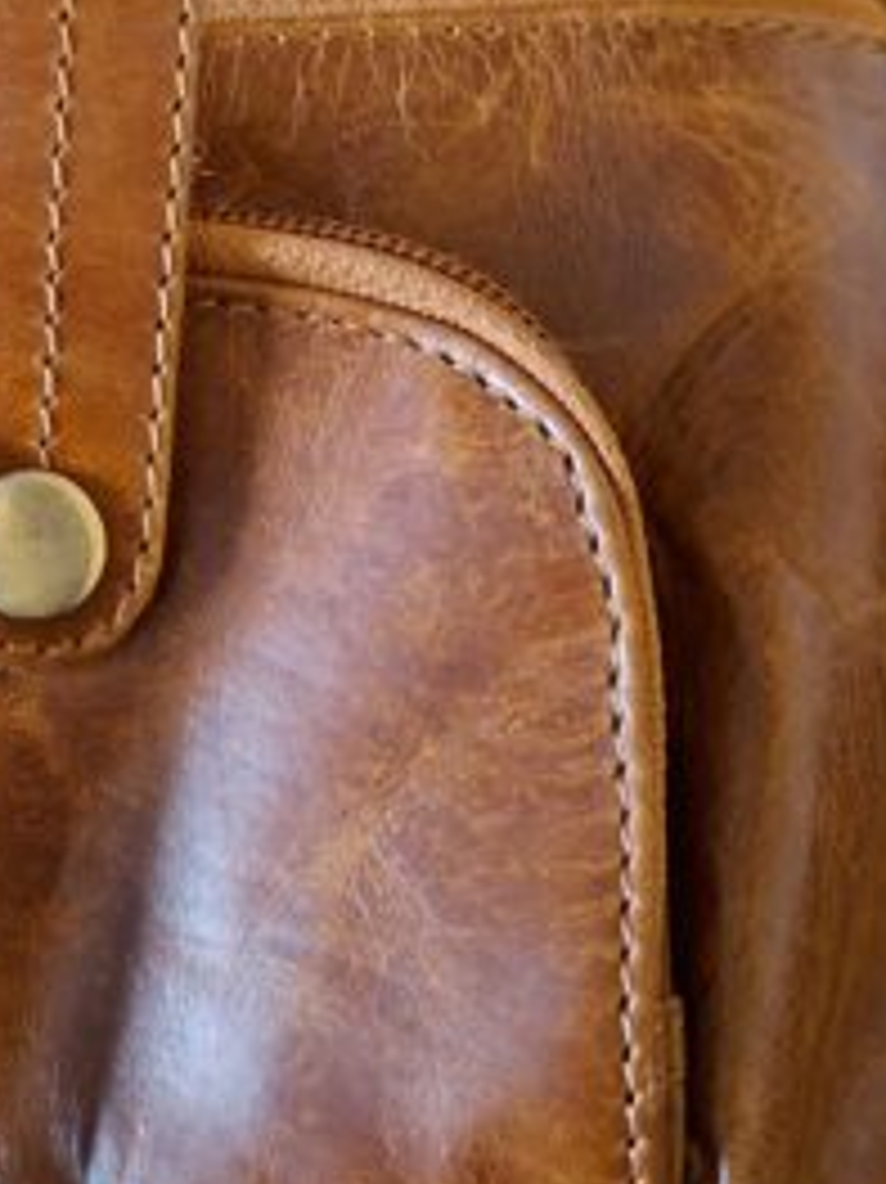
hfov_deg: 20.7
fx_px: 2391
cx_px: 135
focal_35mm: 70
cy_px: 234
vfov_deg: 27.2
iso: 1000
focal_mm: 5.54
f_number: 1.8
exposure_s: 1/20
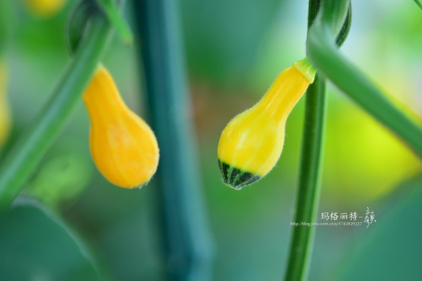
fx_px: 1230
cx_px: 211
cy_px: 140
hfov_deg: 19.5
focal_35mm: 105
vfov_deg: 13.0
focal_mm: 105
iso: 200
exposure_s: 1/125
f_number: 4.5
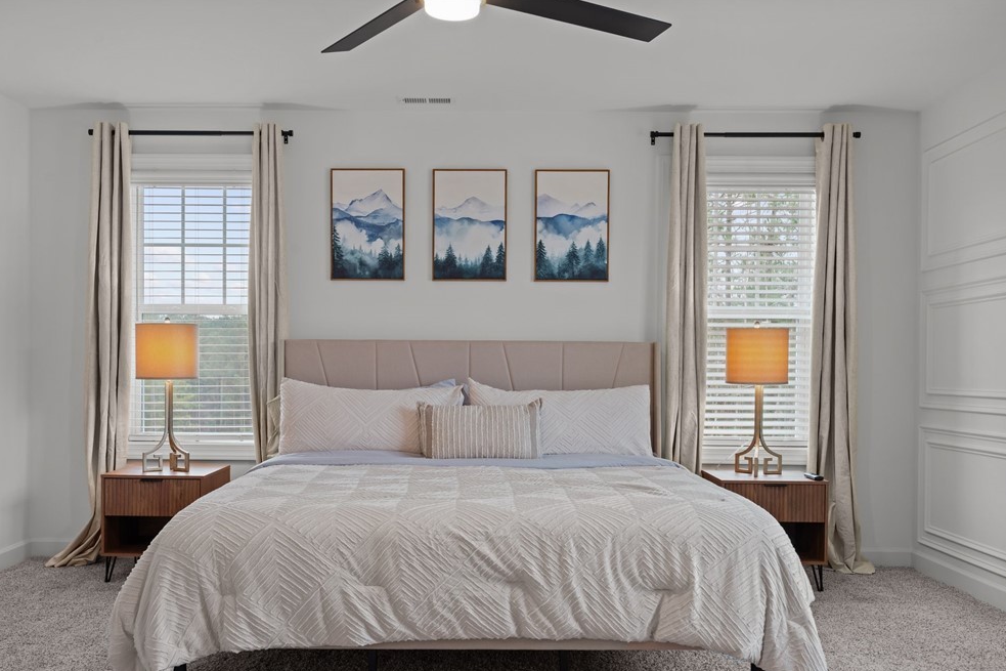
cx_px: 463
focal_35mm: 33
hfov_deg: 57.8
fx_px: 909
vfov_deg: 40.4
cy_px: 365
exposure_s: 1/1.25
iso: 250
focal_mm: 29.5
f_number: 8
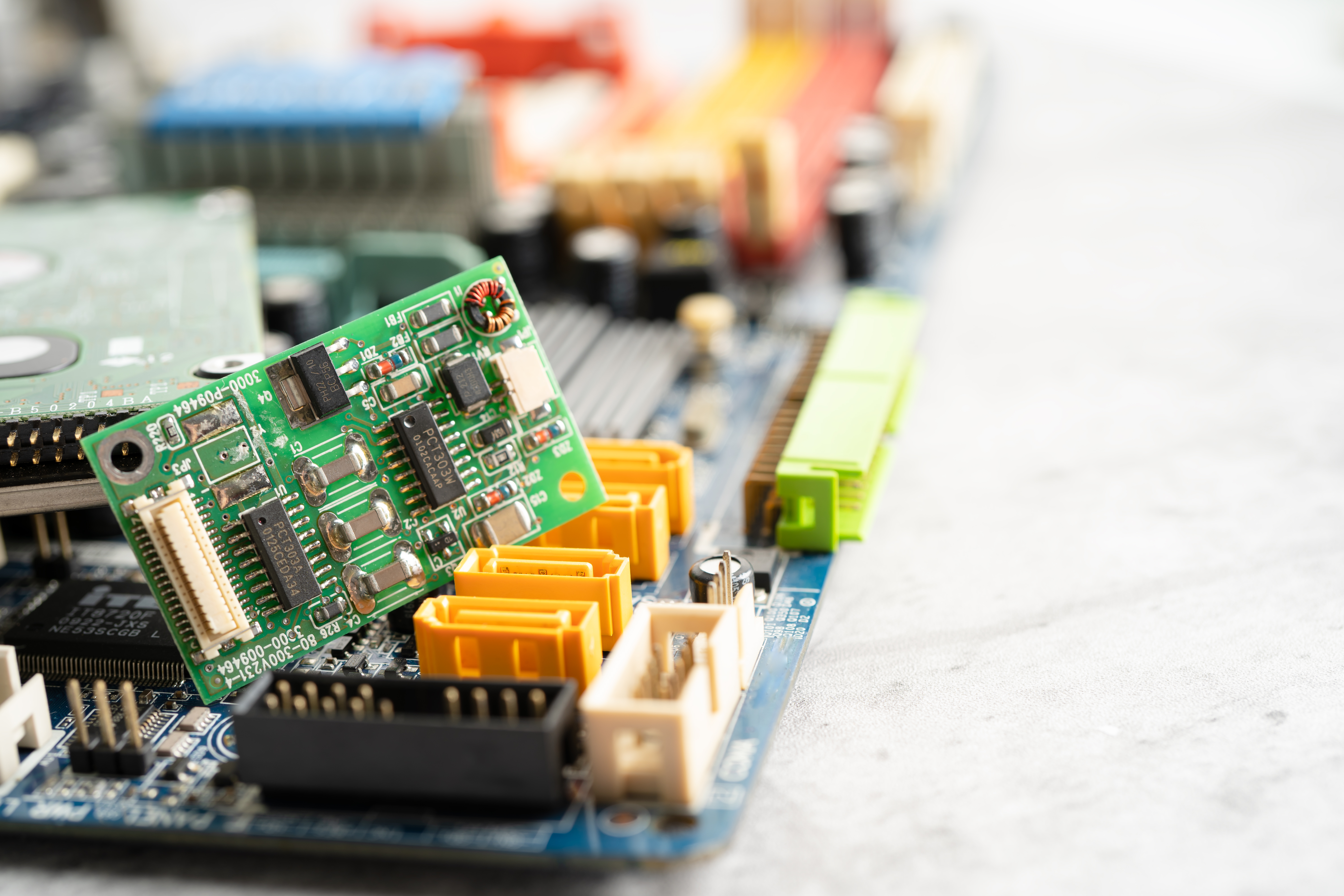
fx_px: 1867
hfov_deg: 39.6
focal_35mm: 50
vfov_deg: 27.0
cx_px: 672
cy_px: 448
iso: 100
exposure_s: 1/80
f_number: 5
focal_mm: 50
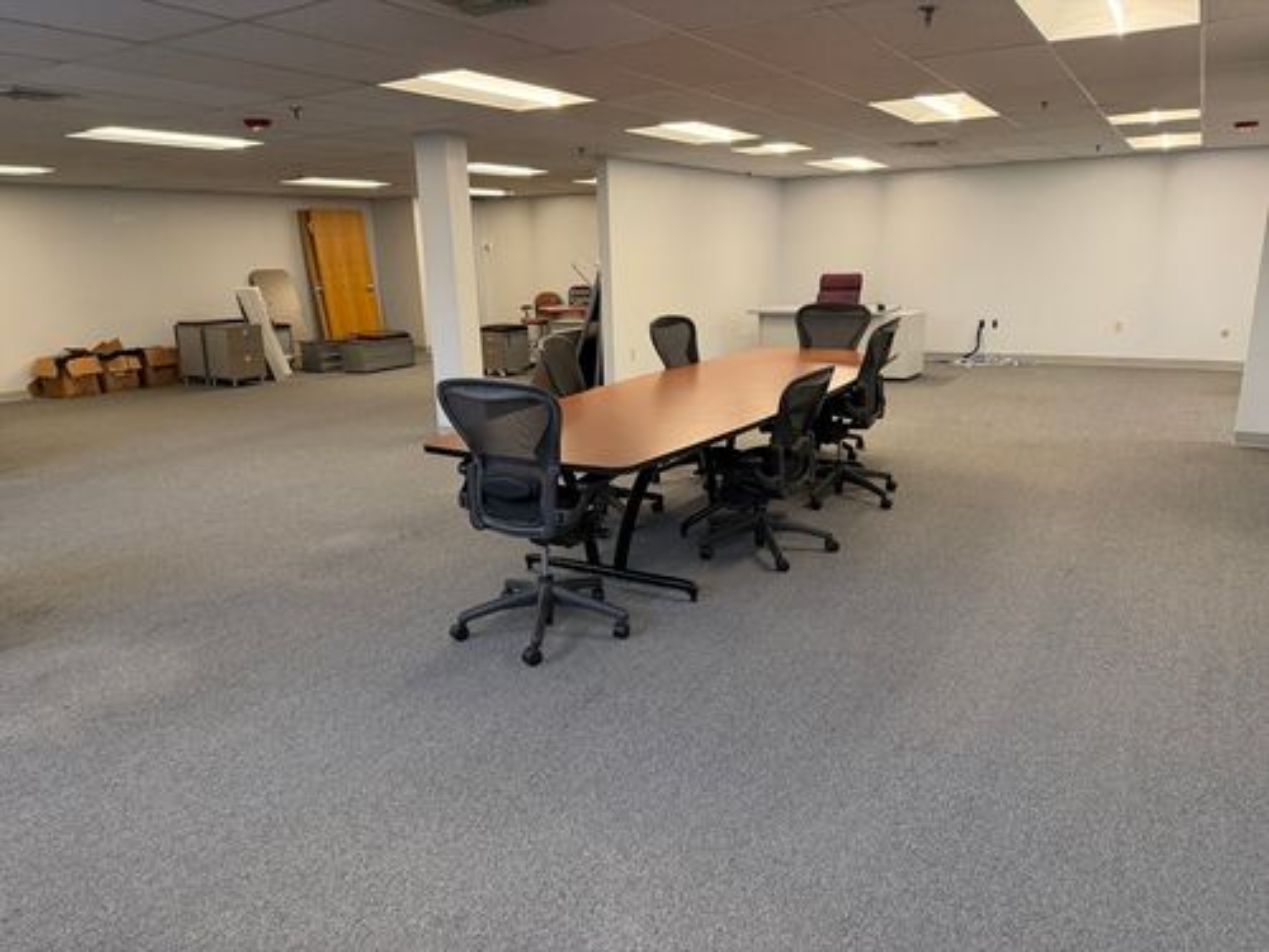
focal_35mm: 24
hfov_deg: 71.6
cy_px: 476
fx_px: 880
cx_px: 634
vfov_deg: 56.8
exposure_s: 1/120
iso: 200
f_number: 1.78
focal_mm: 6.76
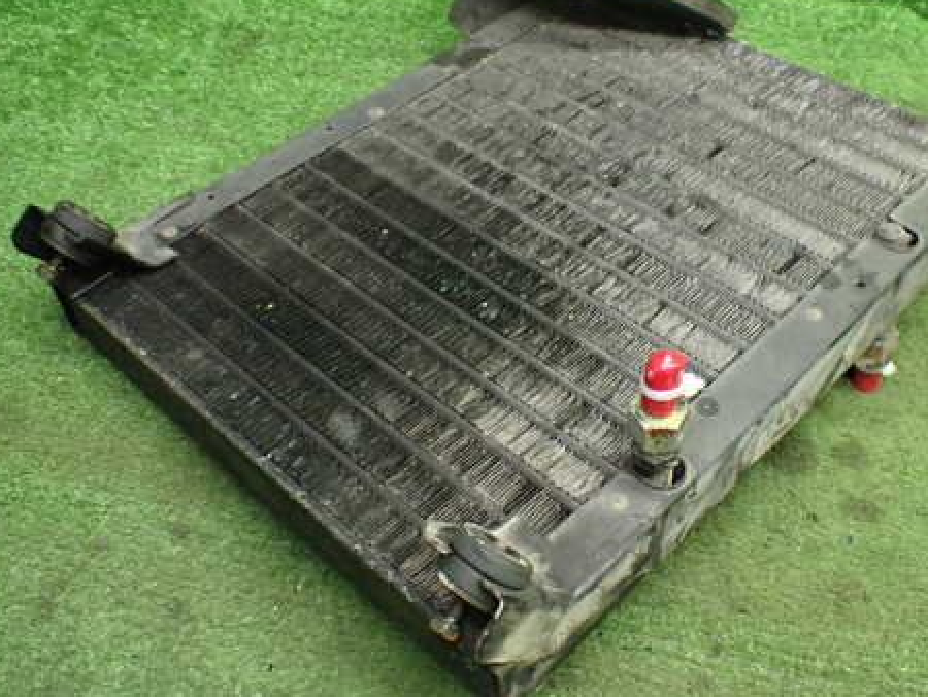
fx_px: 1073
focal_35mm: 40
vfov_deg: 35.9
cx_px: 561
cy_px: 307
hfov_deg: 46.5
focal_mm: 5.4
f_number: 2.3
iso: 800
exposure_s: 1/100
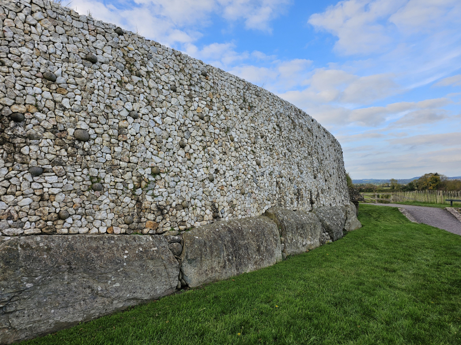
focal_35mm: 23
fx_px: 306
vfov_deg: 58.9
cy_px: 172
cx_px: 230
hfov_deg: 73.9
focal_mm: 6.3
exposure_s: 1/445
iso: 10
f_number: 1.7
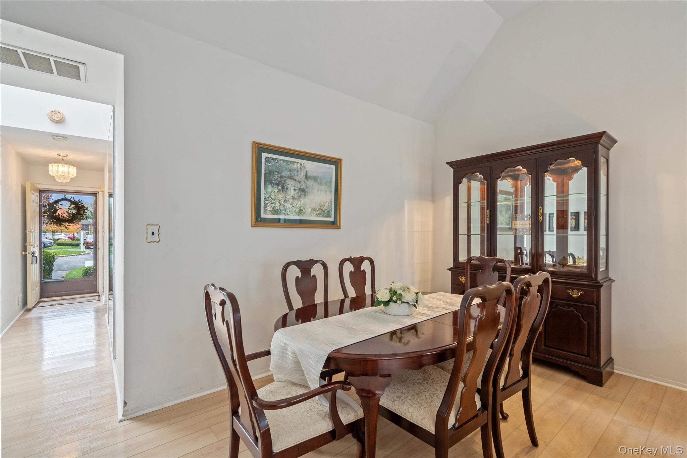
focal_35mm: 16
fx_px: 305
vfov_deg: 73.7
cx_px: 344
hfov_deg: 96.7
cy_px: 229
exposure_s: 1/10
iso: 1250
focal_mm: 16
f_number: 6.3
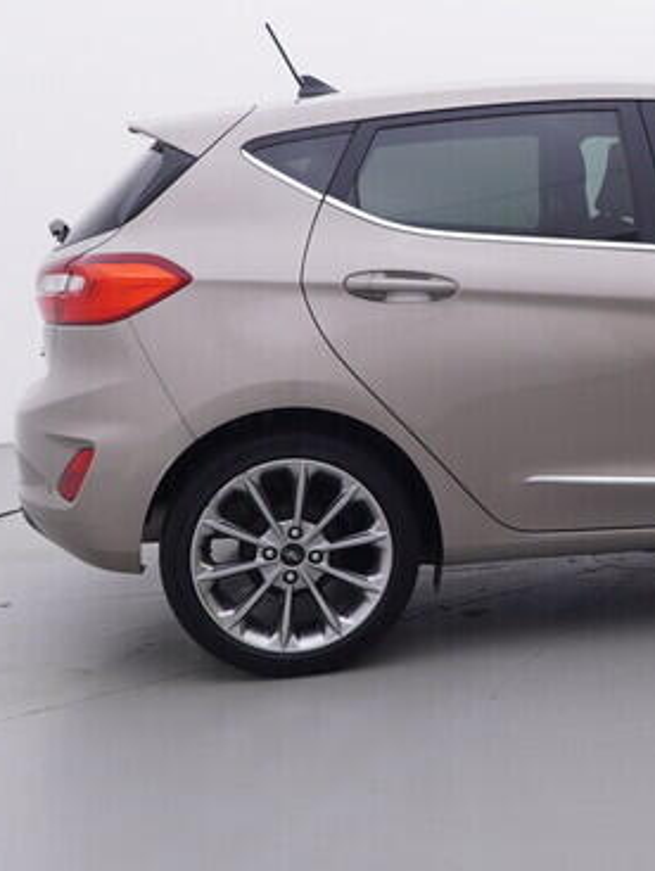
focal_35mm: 60
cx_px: 653
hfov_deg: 23.3
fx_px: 1520
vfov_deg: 31.9
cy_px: 354
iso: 200
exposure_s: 1/80
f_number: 5
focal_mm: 15
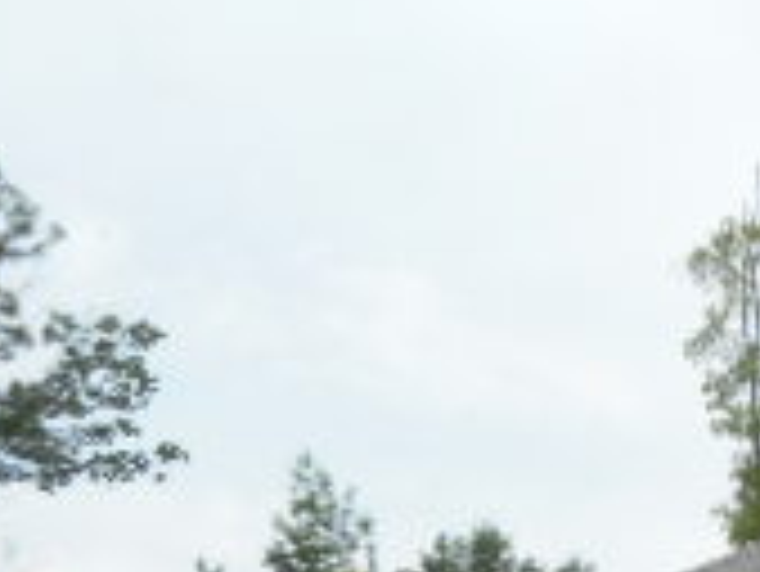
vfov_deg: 9.4
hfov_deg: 12.5
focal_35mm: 155
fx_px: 3405
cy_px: 757
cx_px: 872
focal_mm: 7.2
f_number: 3.9
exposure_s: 1/500
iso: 80
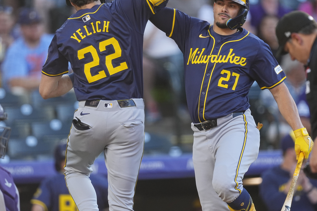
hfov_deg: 2.5
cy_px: 97
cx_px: 170
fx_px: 7194
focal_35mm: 817
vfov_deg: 1.7
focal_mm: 600
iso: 1000
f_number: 4
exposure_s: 1/1250
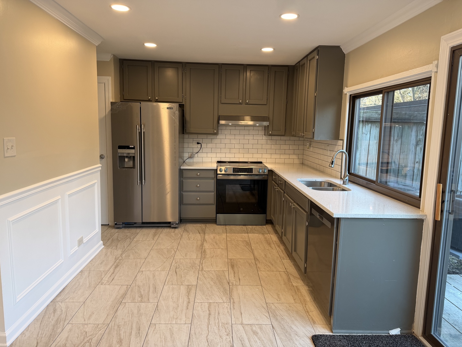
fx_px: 320
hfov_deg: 71.6
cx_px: 231
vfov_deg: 56.8
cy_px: 174
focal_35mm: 24
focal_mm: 6.76
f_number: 1.78
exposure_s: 1/120
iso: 100
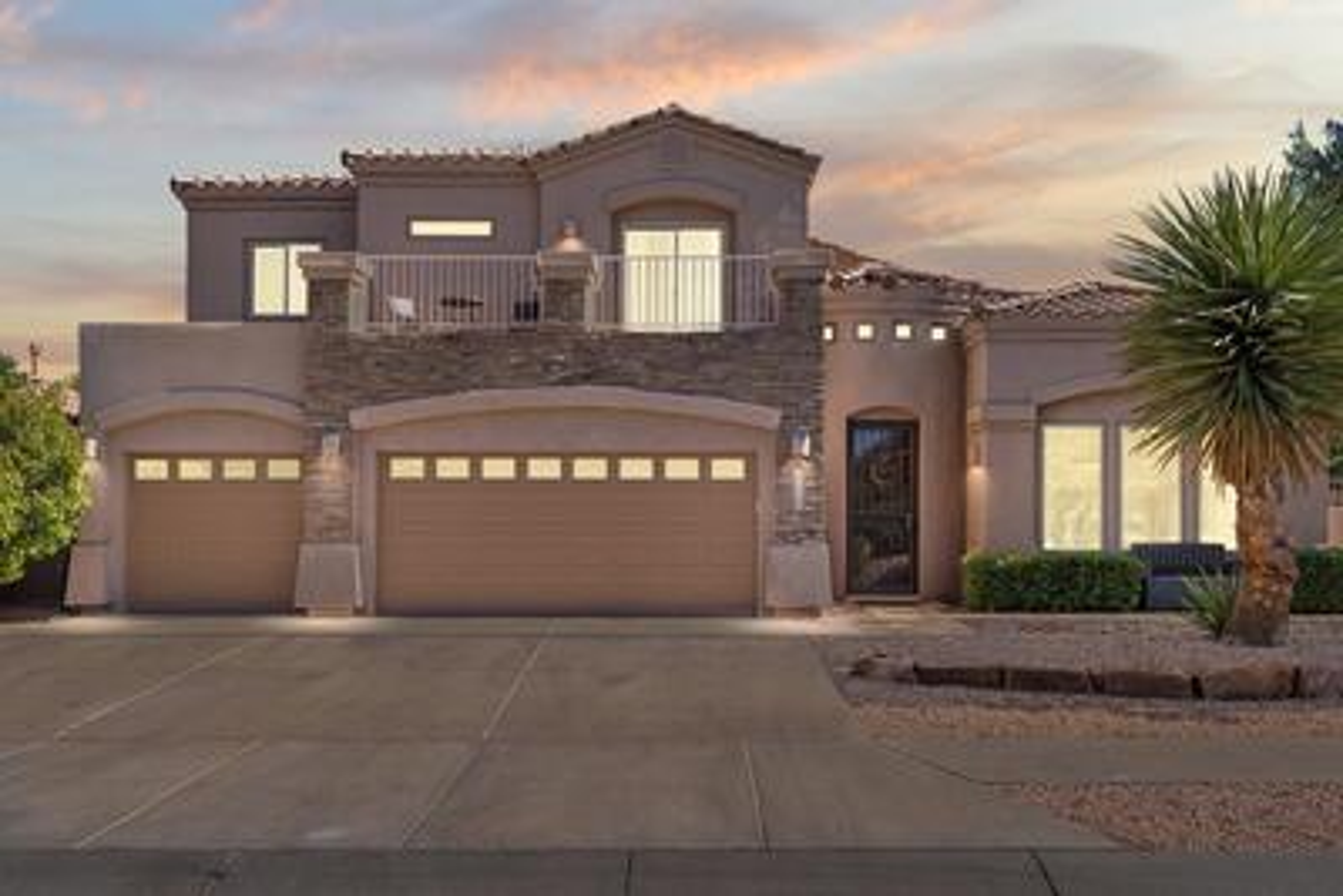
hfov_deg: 61.9
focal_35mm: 30
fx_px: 1120
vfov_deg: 43.6
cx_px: 672
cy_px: 448
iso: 320
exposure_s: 1/160
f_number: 9
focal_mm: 30
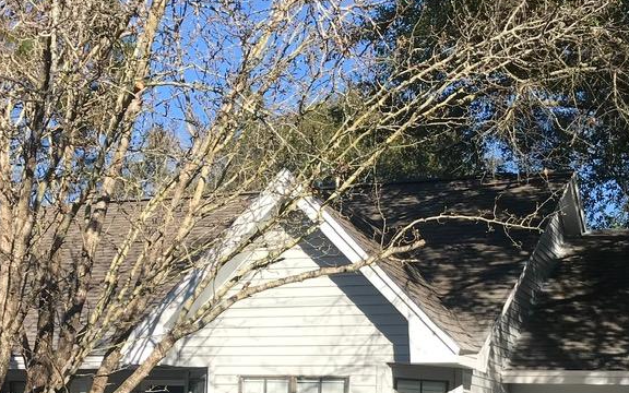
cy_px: 357
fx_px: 1131
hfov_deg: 31.0
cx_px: 250
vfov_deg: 19.3
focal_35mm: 66
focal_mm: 3.99
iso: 20
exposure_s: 1/1880
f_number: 1.8
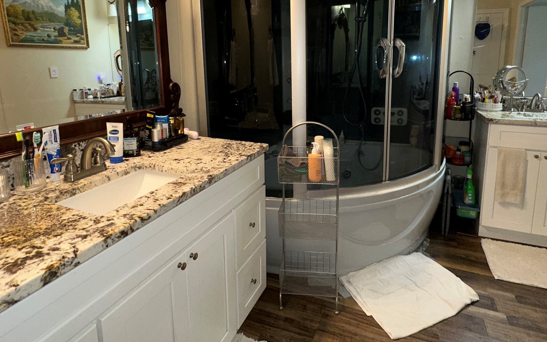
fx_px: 313
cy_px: 109
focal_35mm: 21
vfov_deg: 55.8
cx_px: 291
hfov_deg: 82.2
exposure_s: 1/60
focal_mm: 2.22
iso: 80
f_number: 2.2
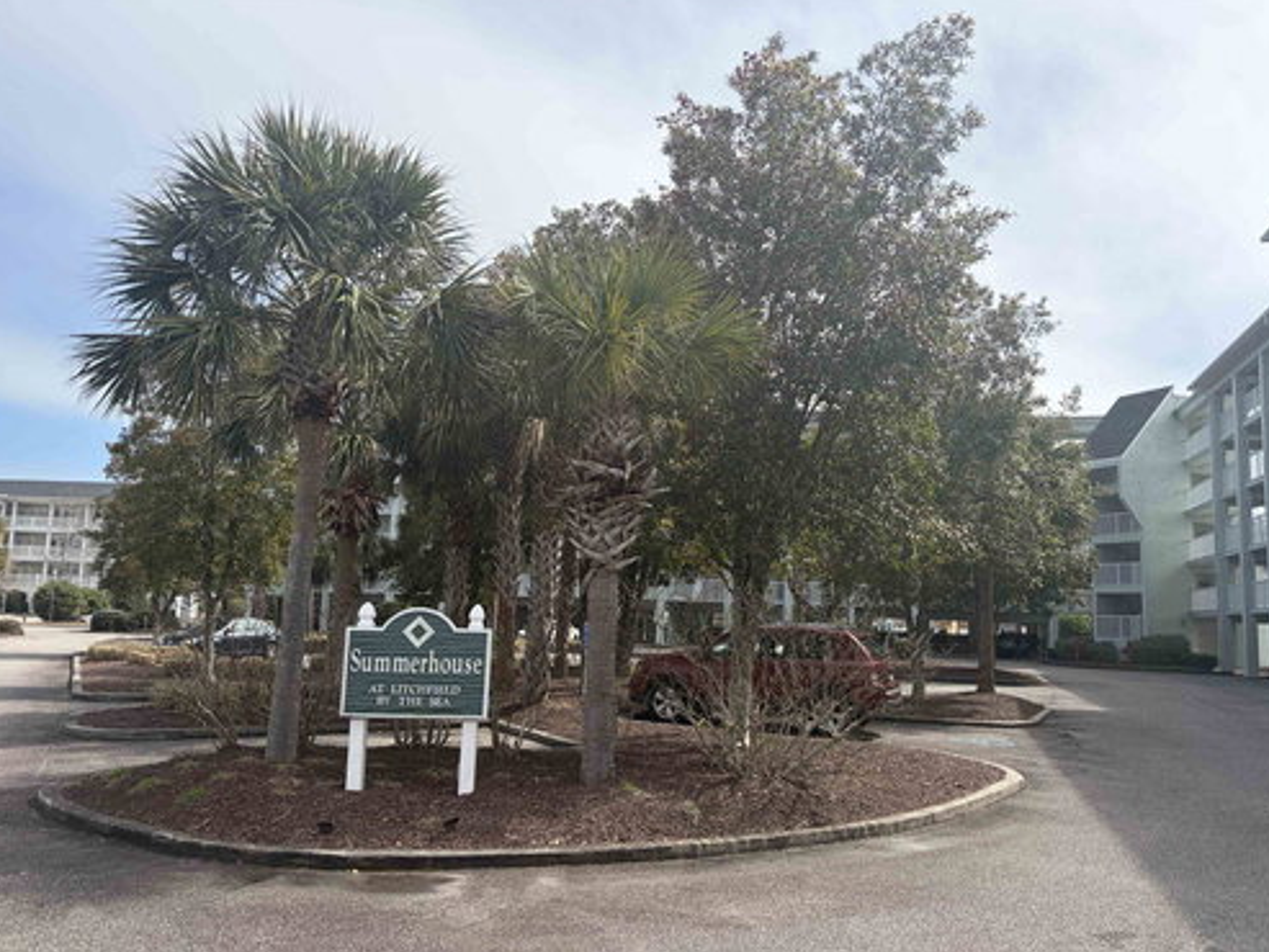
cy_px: 481
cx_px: 646
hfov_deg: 65.3
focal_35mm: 27
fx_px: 990
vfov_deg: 51.4
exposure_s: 1/4608
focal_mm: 5.96
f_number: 1.6
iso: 64
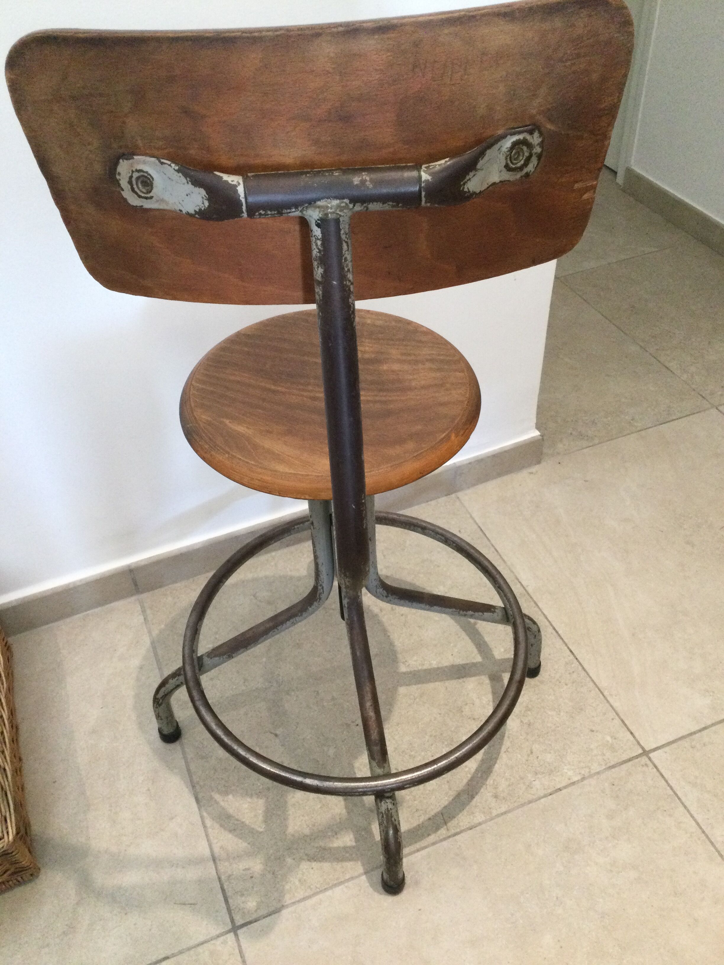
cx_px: 362
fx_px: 864
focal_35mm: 31
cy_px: 482
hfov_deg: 45.4
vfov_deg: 58.4
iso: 200
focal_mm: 3.3
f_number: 2.4
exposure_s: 1/33
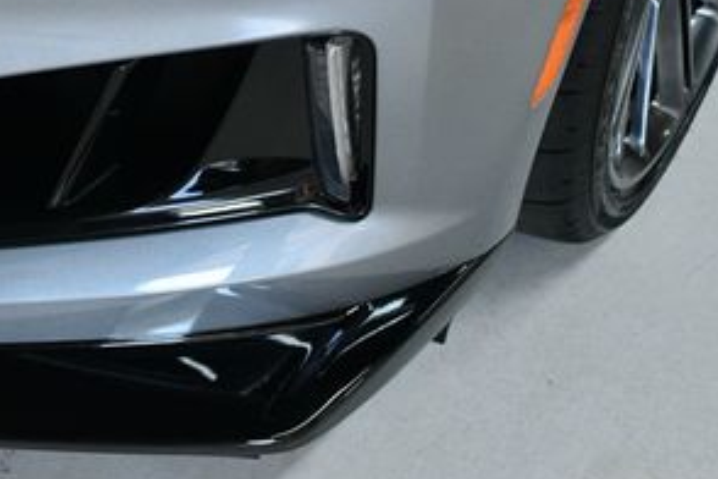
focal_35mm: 98
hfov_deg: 20.4
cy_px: -27
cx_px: 56
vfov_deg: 13.7
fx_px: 1954
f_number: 4
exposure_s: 1/125
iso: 900
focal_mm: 30
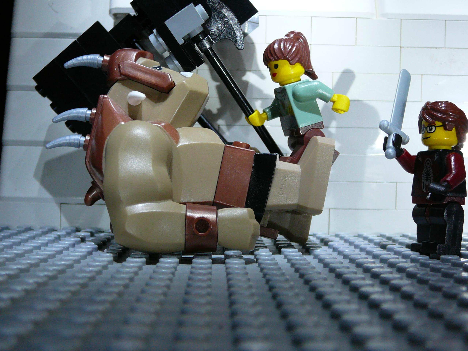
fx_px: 662
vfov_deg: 29.7
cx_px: 234
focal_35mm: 49
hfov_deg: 38.9
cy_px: 176
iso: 200
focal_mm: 7.3
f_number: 3.4
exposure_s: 1/15
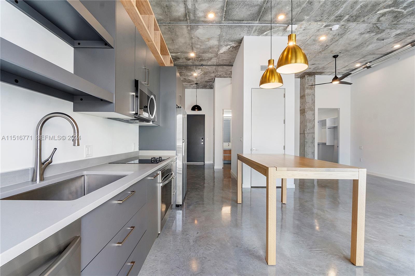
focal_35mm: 16
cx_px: 208
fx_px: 190
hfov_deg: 95.0
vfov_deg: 72.0
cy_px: 138
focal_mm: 11
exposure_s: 1/8
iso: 160
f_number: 11
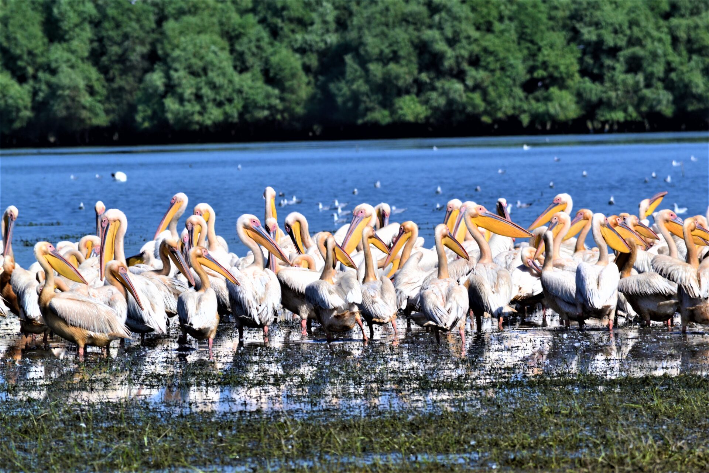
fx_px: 8862
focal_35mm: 450
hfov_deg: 4.6
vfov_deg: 3.1
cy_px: 236
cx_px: 354
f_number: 11
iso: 220
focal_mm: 300
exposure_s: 1/500
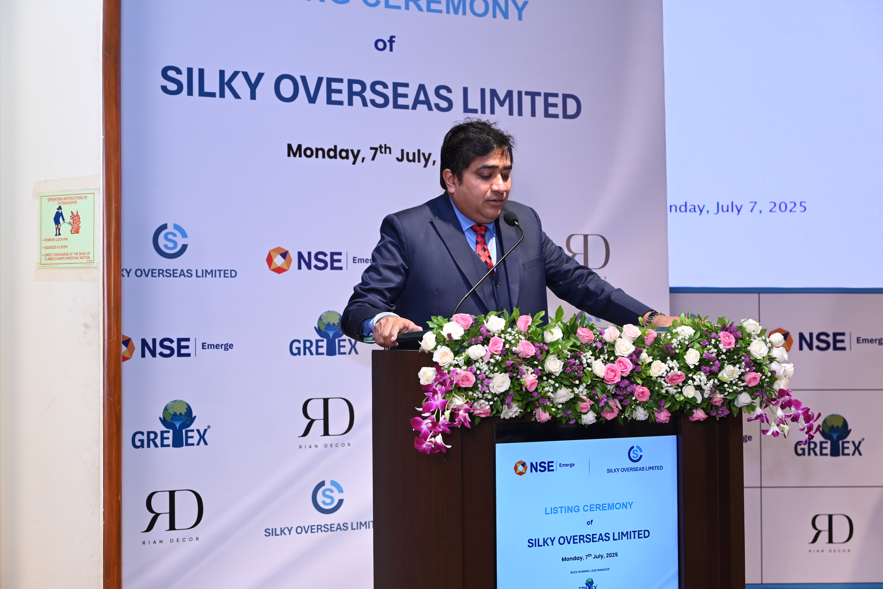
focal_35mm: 54
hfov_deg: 36.9
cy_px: 294
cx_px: 442
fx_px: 1325
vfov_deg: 25.1
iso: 1250
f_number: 5
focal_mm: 54
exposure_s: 1/125
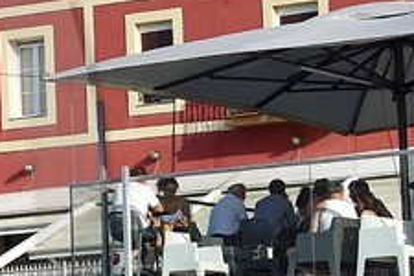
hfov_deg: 7.1
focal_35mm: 270
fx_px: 3105
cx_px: -655
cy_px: 248
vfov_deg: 5.1
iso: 200
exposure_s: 1/500
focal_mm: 38
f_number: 7.1
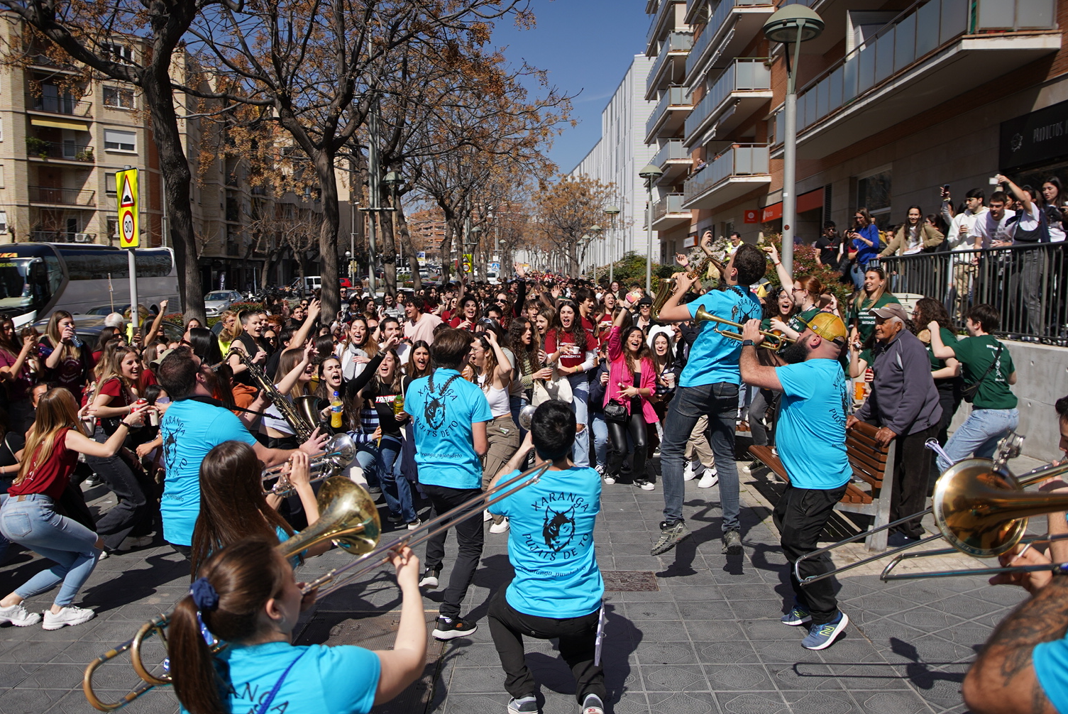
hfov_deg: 63.5
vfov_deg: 45.0
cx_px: 497
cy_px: 370
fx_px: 861
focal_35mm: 29
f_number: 1.8
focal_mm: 18
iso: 100
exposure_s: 1/6400
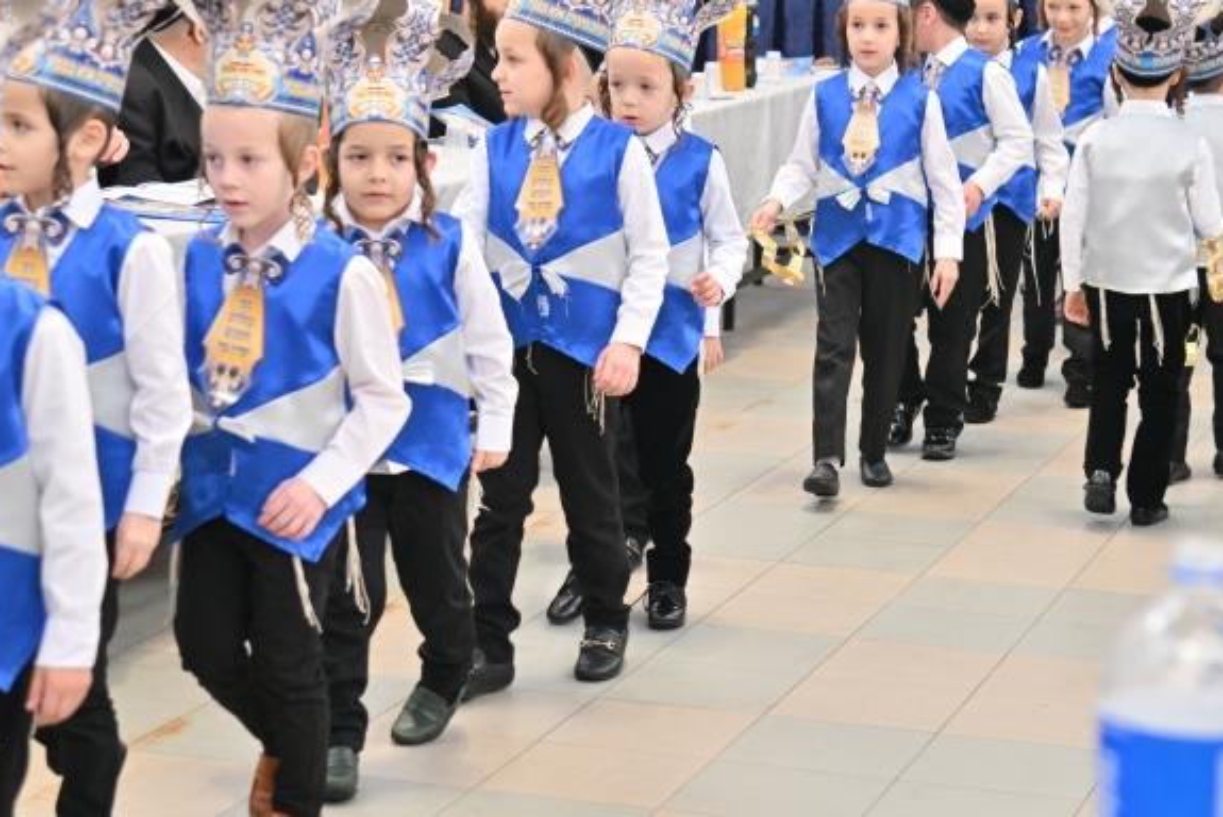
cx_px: 623
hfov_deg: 22.9
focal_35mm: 89
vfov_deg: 15.3
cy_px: 216
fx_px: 3025
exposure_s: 1/160
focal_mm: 50
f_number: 4
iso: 250
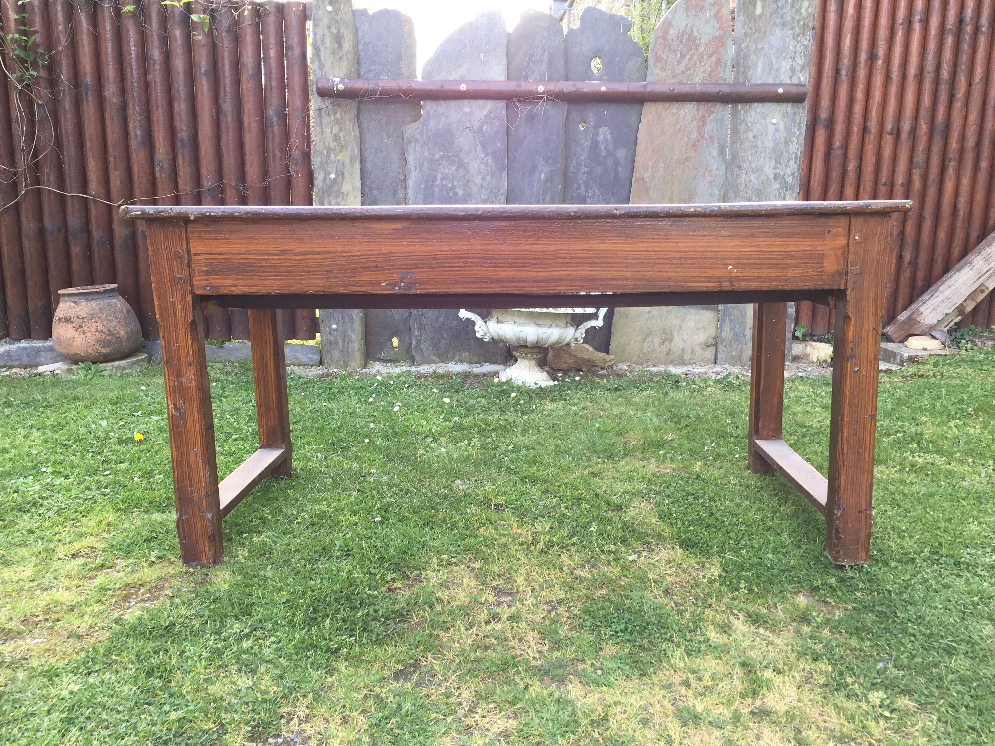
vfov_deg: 48.2
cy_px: 373
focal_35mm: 29
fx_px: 834
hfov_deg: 61.7
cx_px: 498
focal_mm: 4.15
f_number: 2.2
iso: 40
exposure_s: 1/100
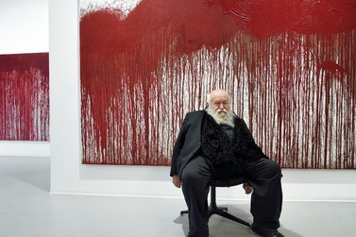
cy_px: 126
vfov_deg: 44.9
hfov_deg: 63.7
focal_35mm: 29
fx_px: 287
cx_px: 181
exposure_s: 1/60
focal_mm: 26
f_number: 7.1
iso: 1600
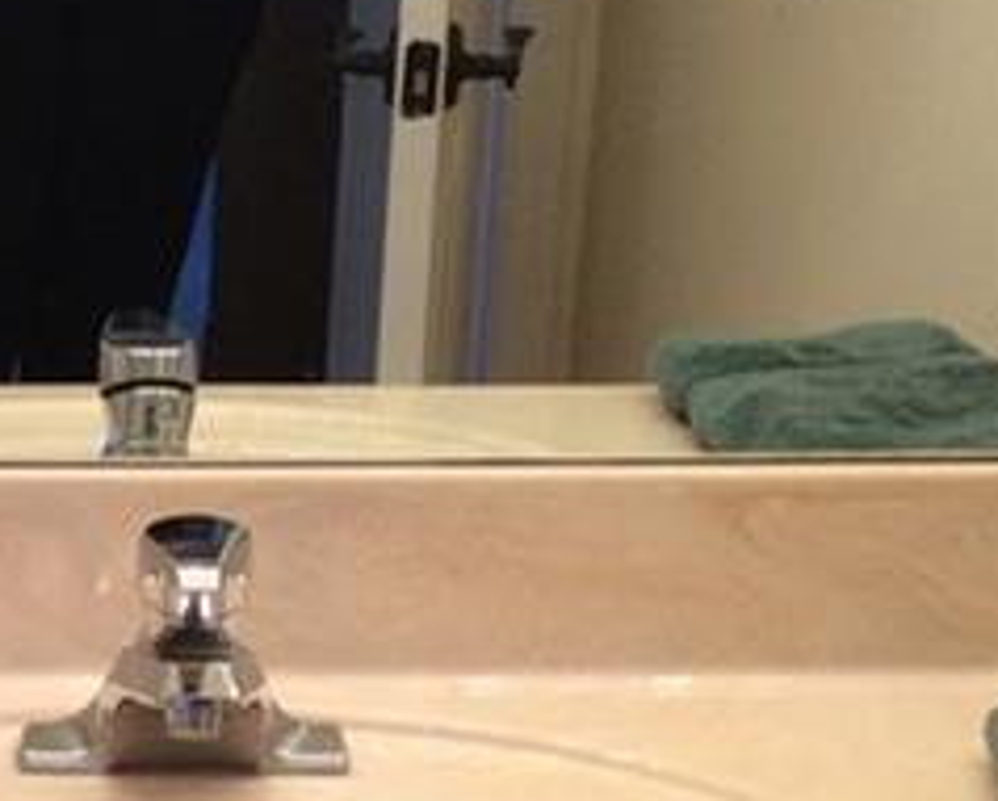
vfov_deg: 11.1
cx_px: -113
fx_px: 3963
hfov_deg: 14.0
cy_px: 1204
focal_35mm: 134
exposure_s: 1/30
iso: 32
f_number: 2.4
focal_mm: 3.3
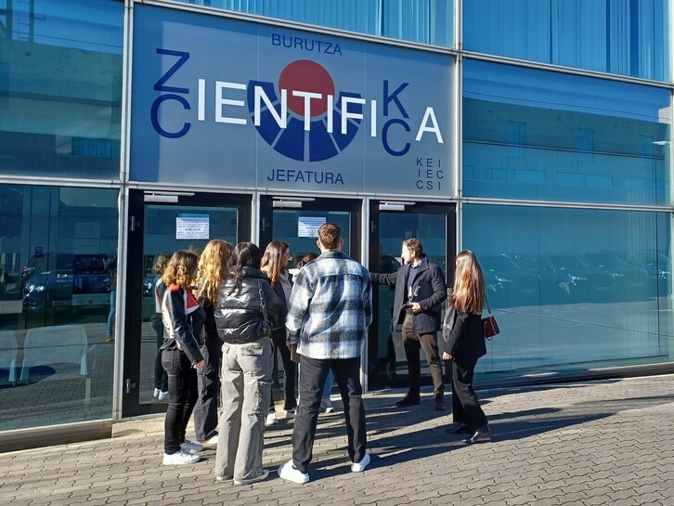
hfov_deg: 69.4
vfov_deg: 54.9
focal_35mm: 25
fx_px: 487
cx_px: 337
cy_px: 253
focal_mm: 4.6
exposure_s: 1/159
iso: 32
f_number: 1.8
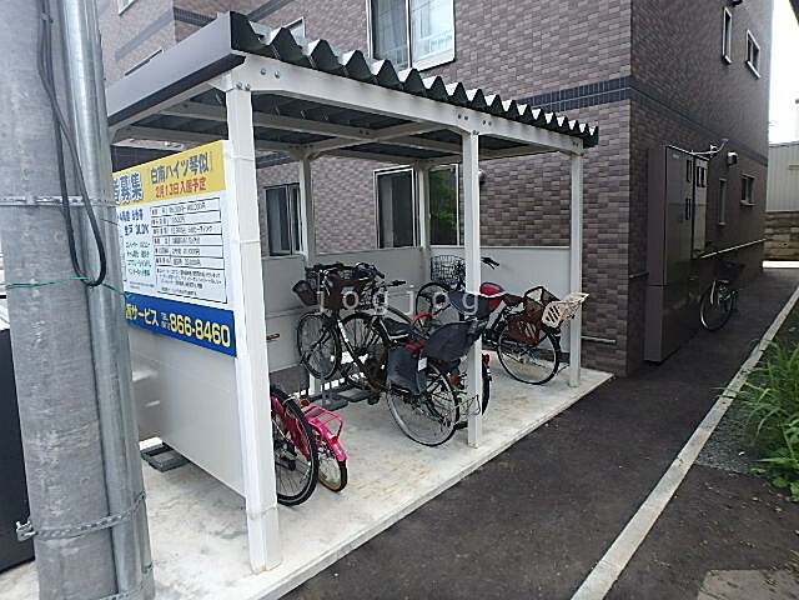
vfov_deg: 63.4
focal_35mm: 21
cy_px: 300
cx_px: 400
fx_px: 485
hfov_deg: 79.0
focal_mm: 3.7
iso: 125
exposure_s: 1/320
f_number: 3.5
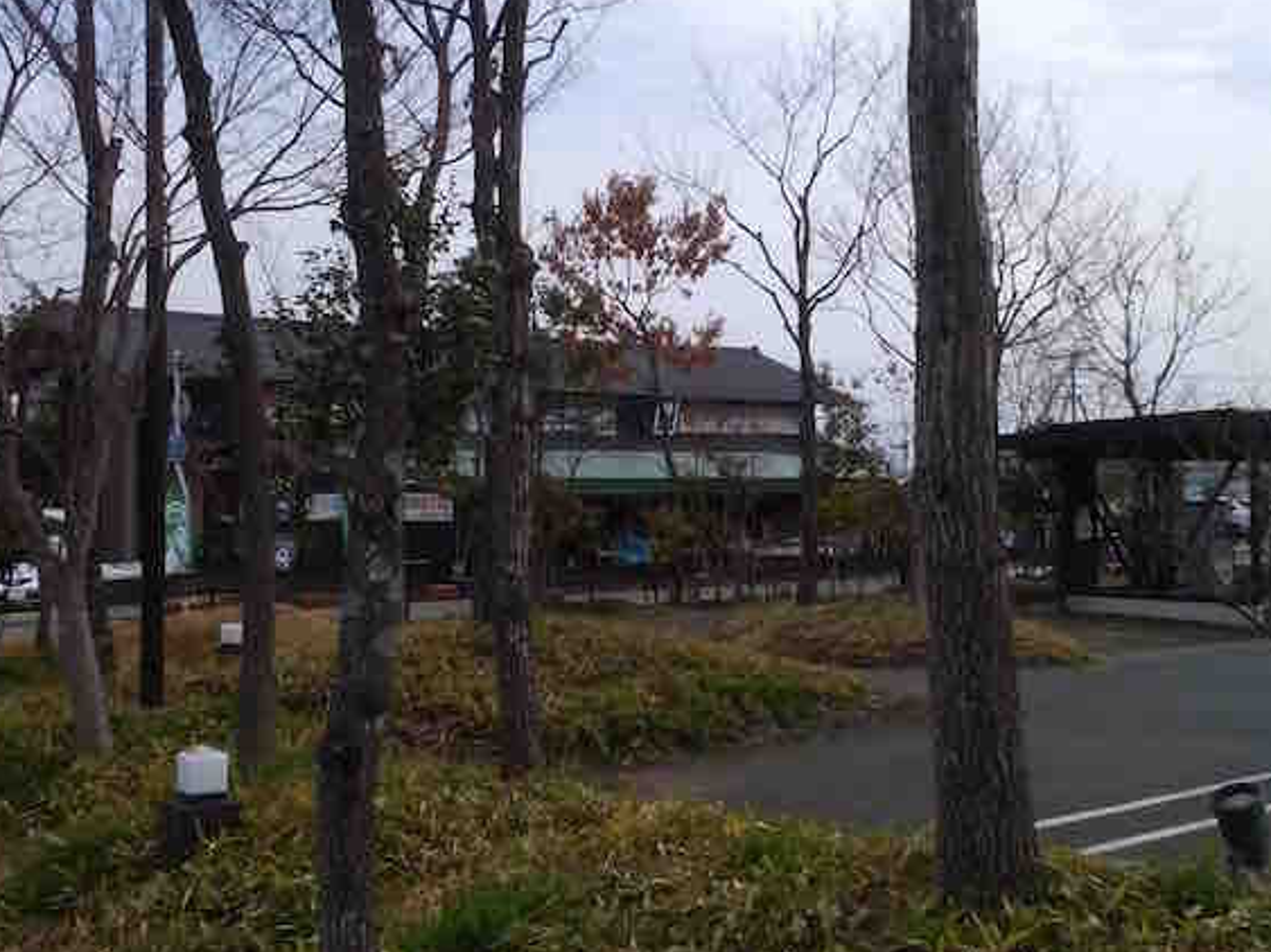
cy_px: 420
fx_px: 1762
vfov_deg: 30.2
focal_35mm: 48
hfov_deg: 39.7
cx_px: 610
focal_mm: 2.87
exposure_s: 1/948
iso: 40
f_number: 2.4
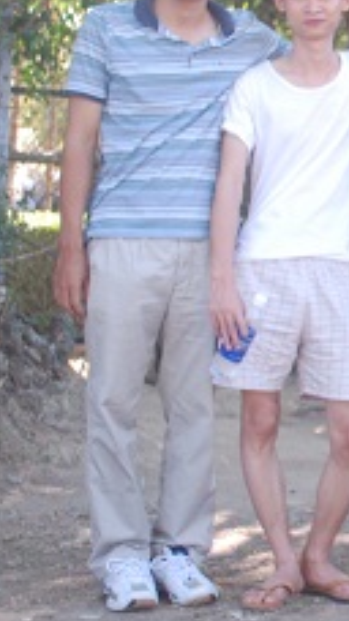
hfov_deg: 9.6
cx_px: 750
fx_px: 1911
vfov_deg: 18.4
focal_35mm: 116
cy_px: 155
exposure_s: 1/125
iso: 250
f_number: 4.2
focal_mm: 24
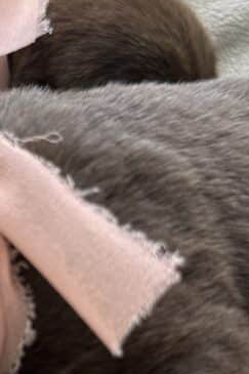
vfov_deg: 28.2
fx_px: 727
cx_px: -66
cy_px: 303
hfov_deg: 18.2
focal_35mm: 70
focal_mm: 6.86
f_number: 1.78
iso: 80
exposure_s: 1/428
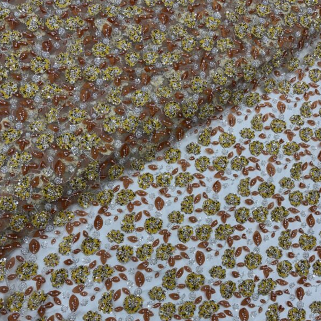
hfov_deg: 52.5
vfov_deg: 52.2
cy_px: 194
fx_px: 325
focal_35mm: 31
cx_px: 161
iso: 40
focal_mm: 5.96
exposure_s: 1/100
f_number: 1.6
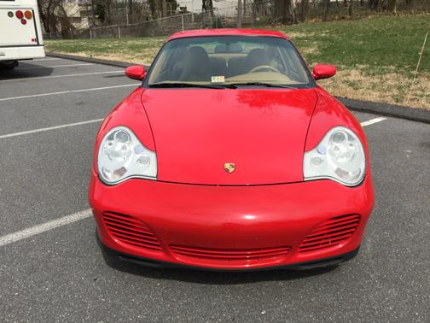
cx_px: 215
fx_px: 360
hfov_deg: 61.7
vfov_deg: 48.2
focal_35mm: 29
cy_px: 162
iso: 32
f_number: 2.2
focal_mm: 4.15
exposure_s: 1/1582
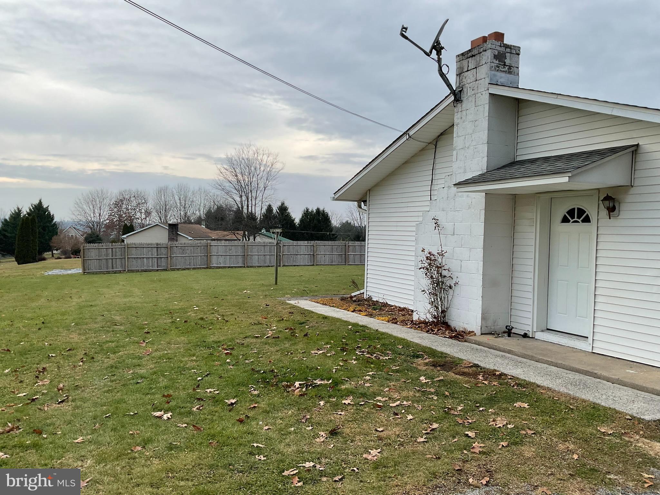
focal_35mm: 29
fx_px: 553
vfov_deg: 48.2
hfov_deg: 61.7
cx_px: 330
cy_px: 248
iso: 16
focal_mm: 3
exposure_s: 1/620
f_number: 1.8
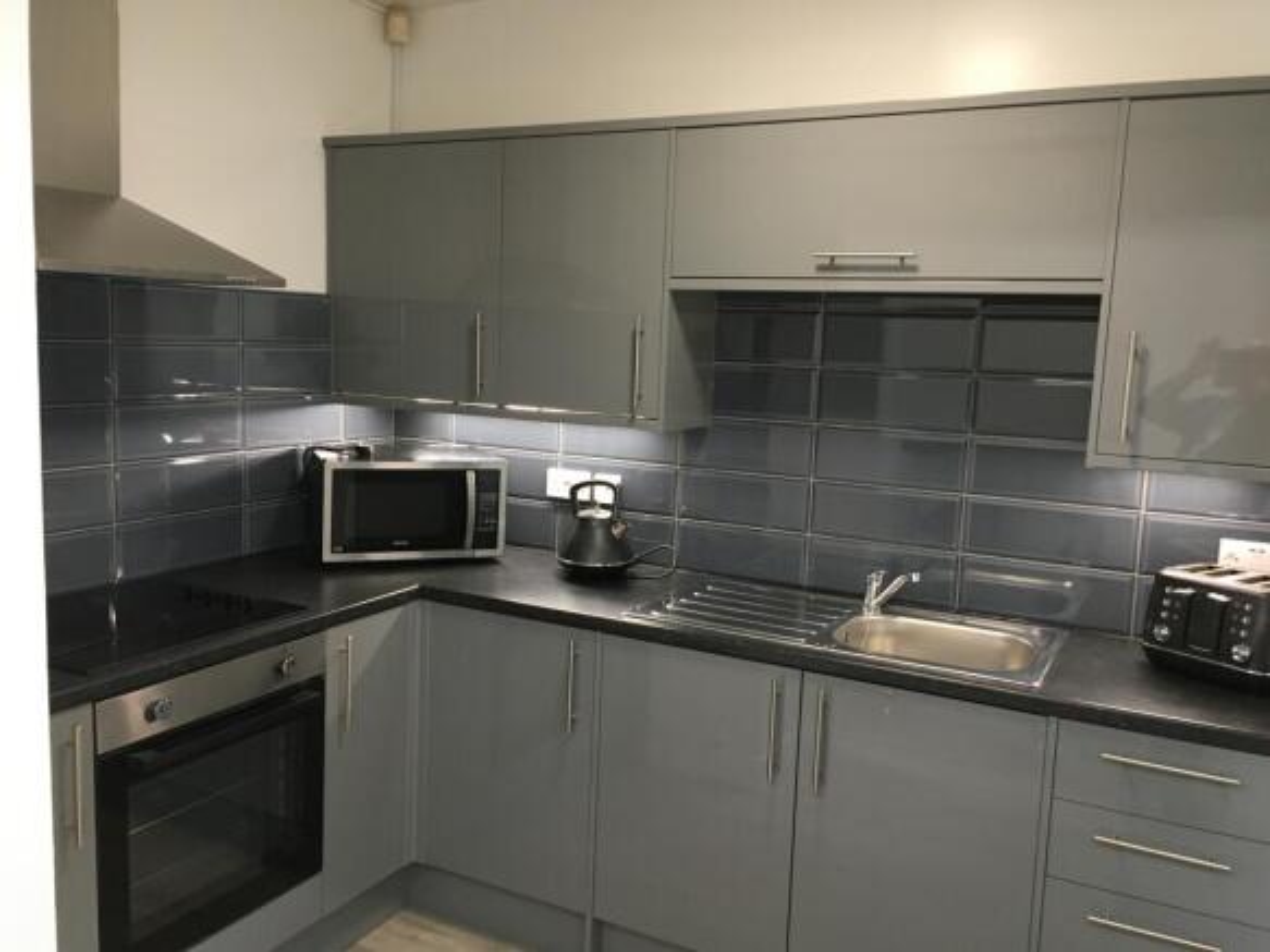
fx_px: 1064
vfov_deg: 48.2
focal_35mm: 29
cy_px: 476
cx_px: 635
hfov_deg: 61.7
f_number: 2.2
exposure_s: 1/33
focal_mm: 4.15
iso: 160
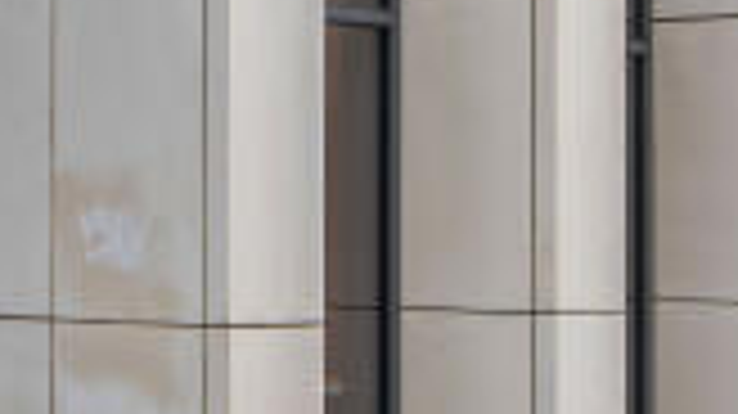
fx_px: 2171
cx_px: -202
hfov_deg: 18.1
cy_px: -371
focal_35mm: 111
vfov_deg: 10.2
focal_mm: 17
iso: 400
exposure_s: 1/200
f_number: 8
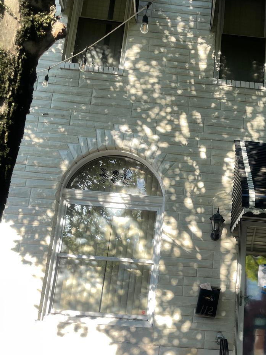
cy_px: 221
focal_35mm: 43
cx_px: 208
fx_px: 440
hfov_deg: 32.8
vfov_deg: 43.5
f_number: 1.6
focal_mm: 5.1
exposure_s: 1/916
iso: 32
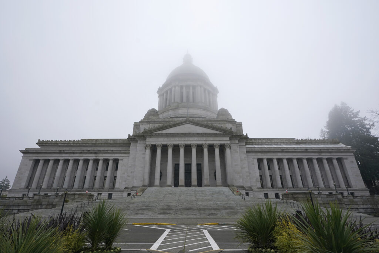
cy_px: 126
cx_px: 190
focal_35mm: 17
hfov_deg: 93.3
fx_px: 179
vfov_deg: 70.5
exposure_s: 1/500
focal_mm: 17
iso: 500
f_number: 7.1
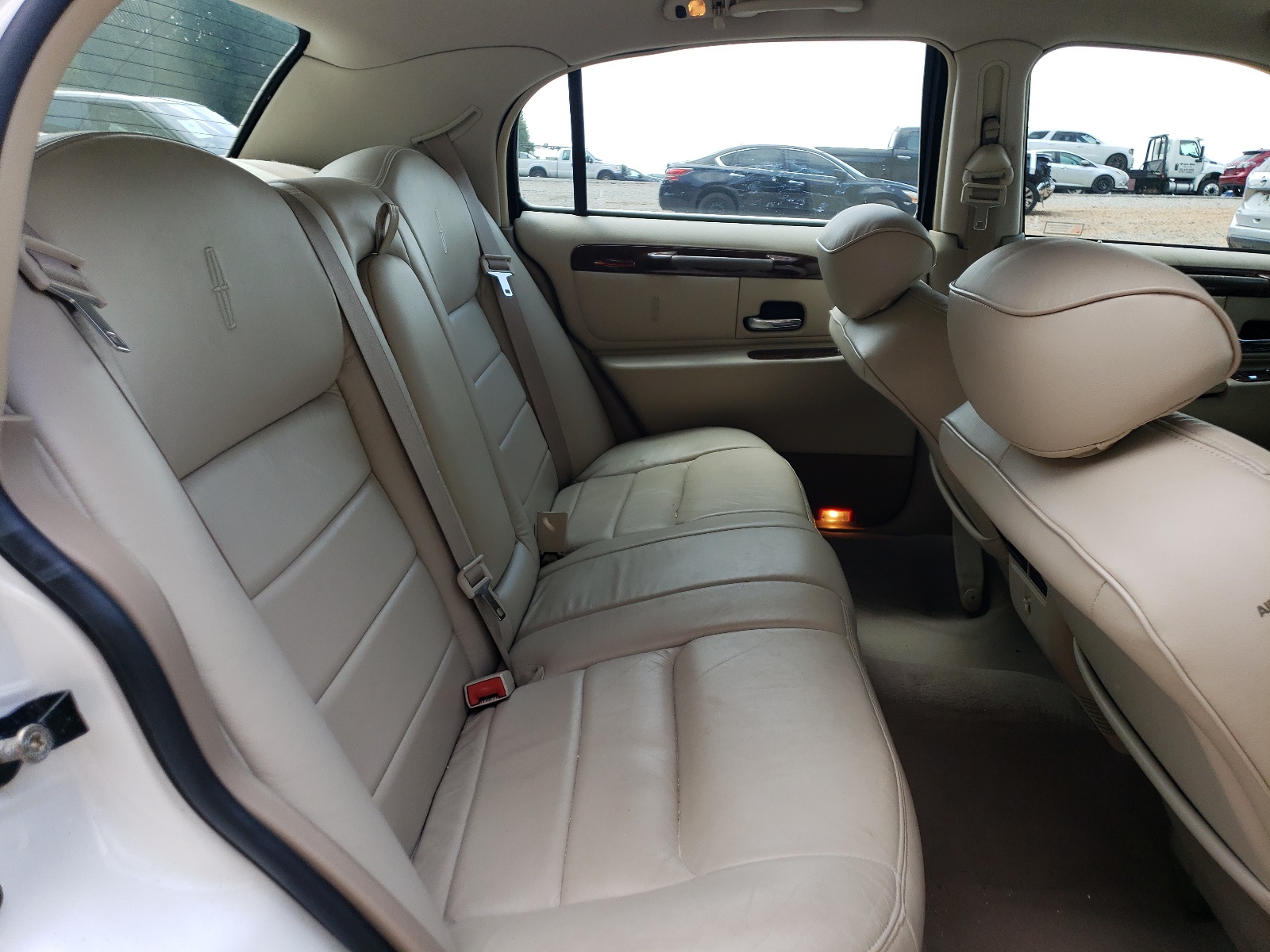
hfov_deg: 67.3
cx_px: 635
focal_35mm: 26
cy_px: 476
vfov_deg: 53.1
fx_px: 954
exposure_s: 1/714
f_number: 1.5
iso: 50
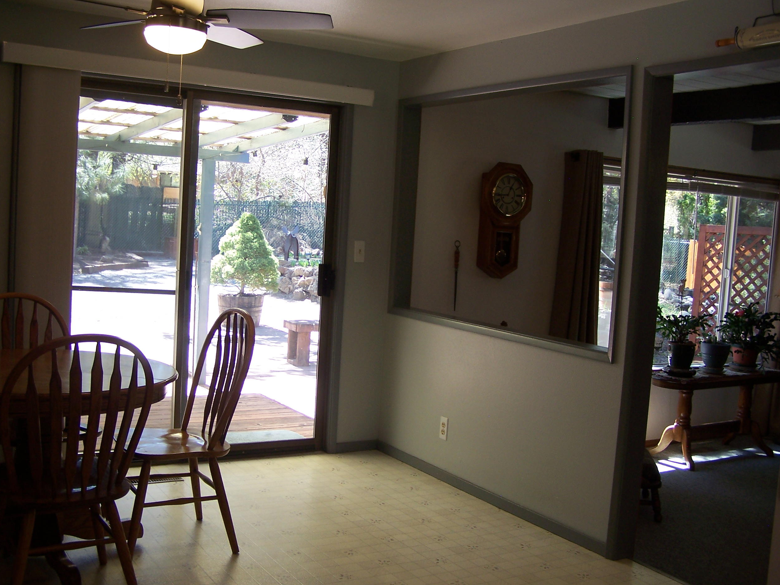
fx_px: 879
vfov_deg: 36.8
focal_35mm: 39
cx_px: 381
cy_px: 286
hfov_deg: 47.9
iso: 80
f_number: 2.8
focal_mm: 6.3
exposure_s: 1/40
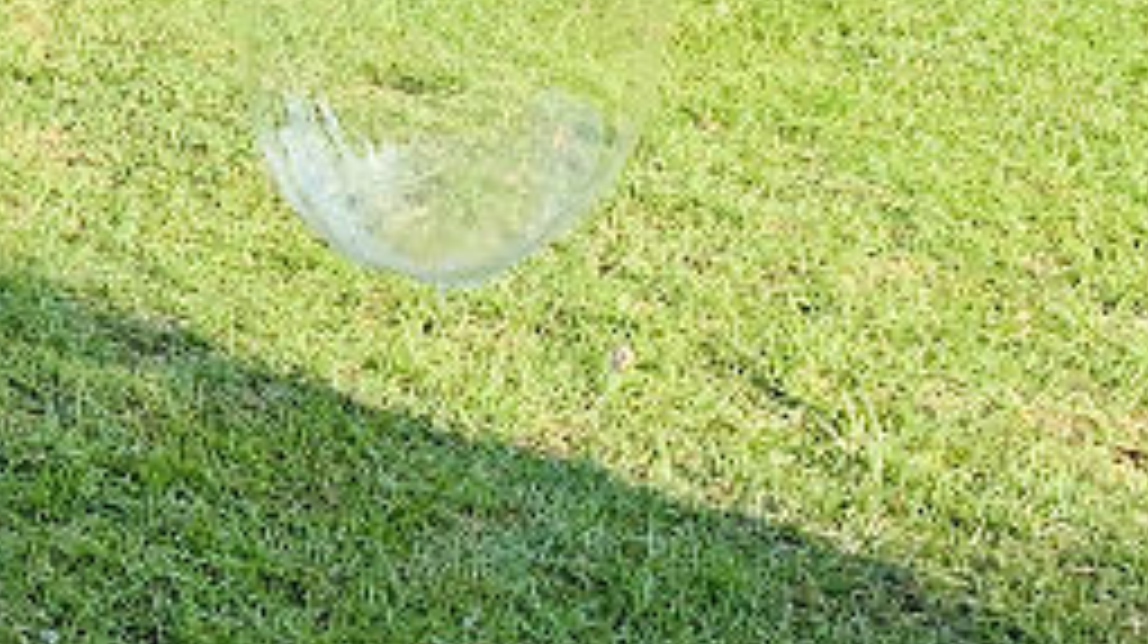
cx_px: -383
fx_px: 2707
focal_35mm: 89
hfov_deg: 21.4
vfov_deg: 13.0
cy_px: -257
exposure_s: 1/727
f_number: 1.8
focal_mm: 4.25
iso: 25
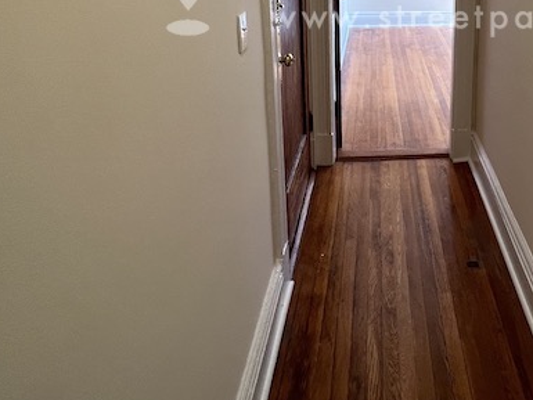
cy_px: -6
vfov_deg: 43.5
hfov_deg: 61.5
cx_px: 401
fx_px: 416
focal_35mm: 27
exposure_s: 1/120
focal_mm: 1.57
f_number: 1.8
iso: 100
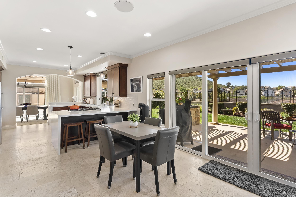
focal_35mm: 17
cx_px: 148
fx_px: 140
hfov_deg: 93.2
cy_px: 98
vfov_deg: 70.5
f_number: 8
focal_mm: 17
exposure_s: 1/6
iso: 500
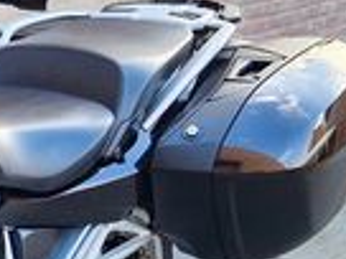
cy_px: 234
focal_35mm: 108
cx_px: -204
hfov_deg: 16.3
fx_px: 1080
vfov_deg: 13.6
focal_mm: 5.4
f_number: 1.8
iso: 100
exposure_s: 1/180
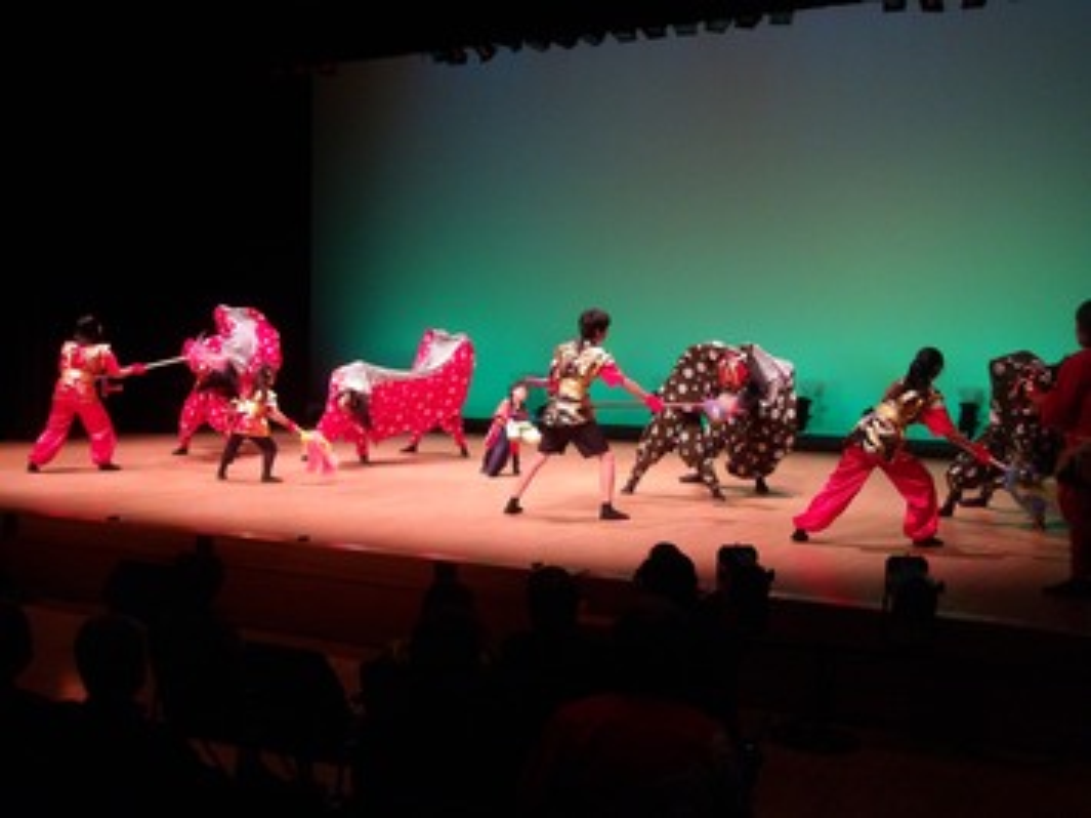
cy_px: 409
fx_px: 1323
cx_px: 546
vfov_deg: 34.3
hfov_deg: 44.8
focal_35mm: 42
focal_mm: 7.6
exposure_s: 1/60
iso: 707
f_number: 3.7
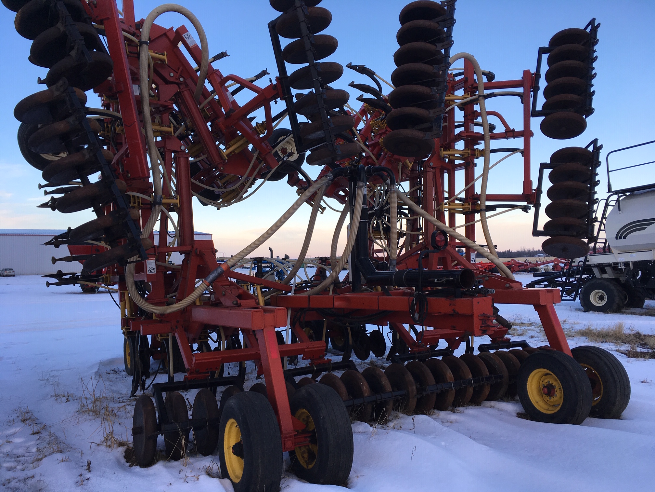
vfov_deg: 48.2
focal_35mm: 29
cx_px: 328
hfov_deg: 61.7
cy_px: 246
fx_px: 549
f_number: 2.2
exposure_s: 1/299
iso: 25
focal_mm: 4.15
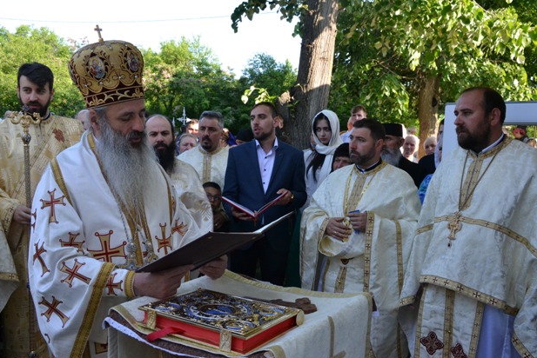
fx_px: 418
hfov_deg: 65.4
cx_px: 270
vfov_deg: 46.4
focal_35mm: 28
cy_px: 185
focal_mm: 18
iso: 1600
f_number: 7.1
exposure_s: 1/640
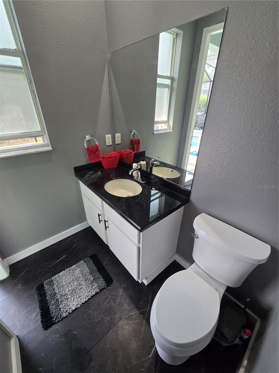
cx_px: 140
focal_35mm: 13
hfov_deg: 89.9
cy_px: 186
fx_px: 140
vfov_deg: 106.2
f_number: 2.2
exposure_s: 1/60
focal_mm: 2.2
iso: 160
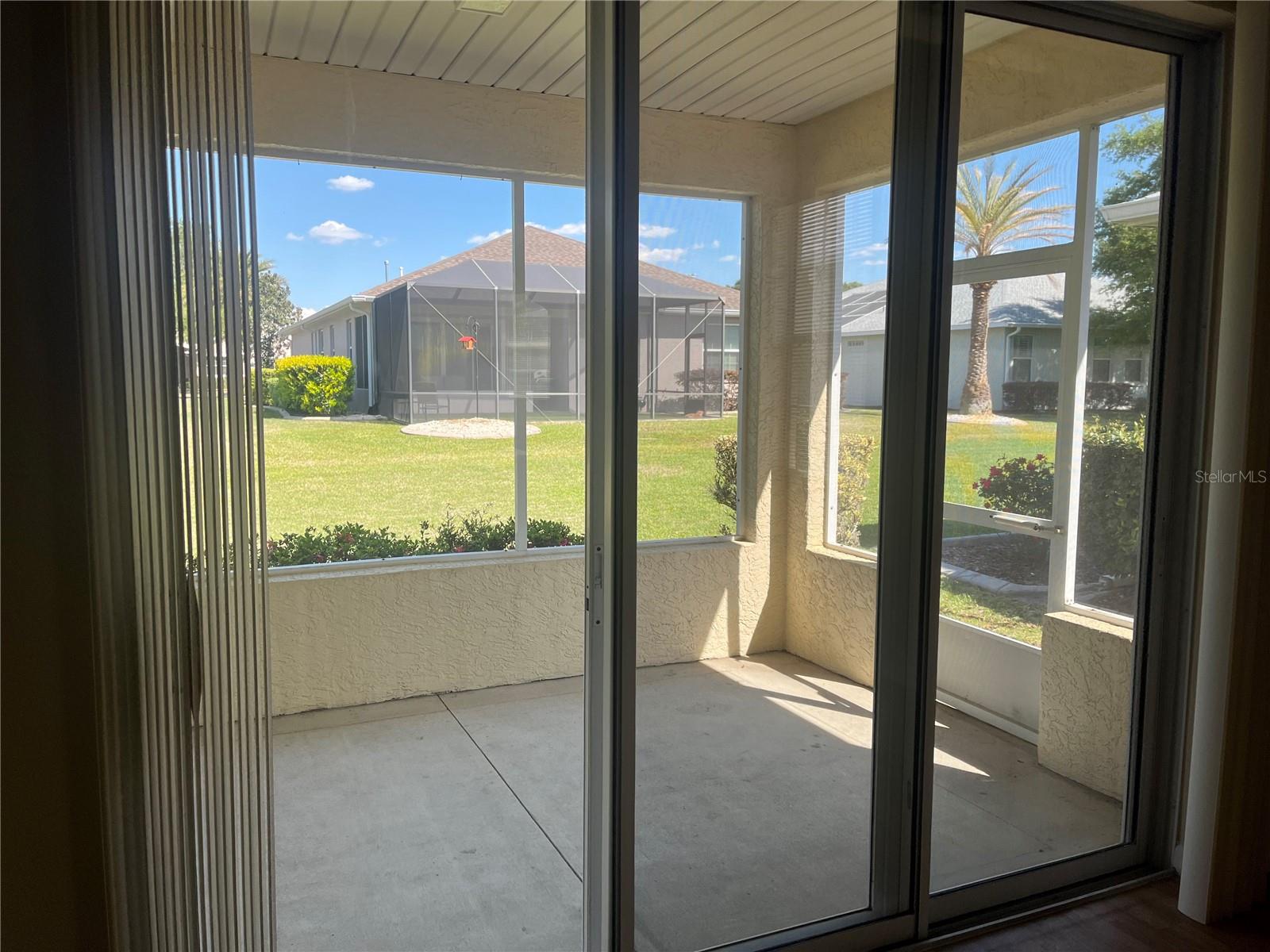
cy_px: 476
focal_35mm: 26
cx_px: 635
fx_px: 954
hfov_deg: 67.3
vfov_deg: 53.1
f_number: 1.6
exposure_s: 1/493
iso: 50
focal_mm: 5.1
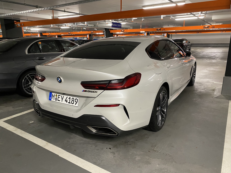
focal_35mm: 26
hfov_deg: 67.3
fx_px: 174
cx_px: 116
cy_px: 86
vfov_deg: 53.1
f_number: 1.8
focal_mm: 4.25
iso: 500
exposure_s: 1/50
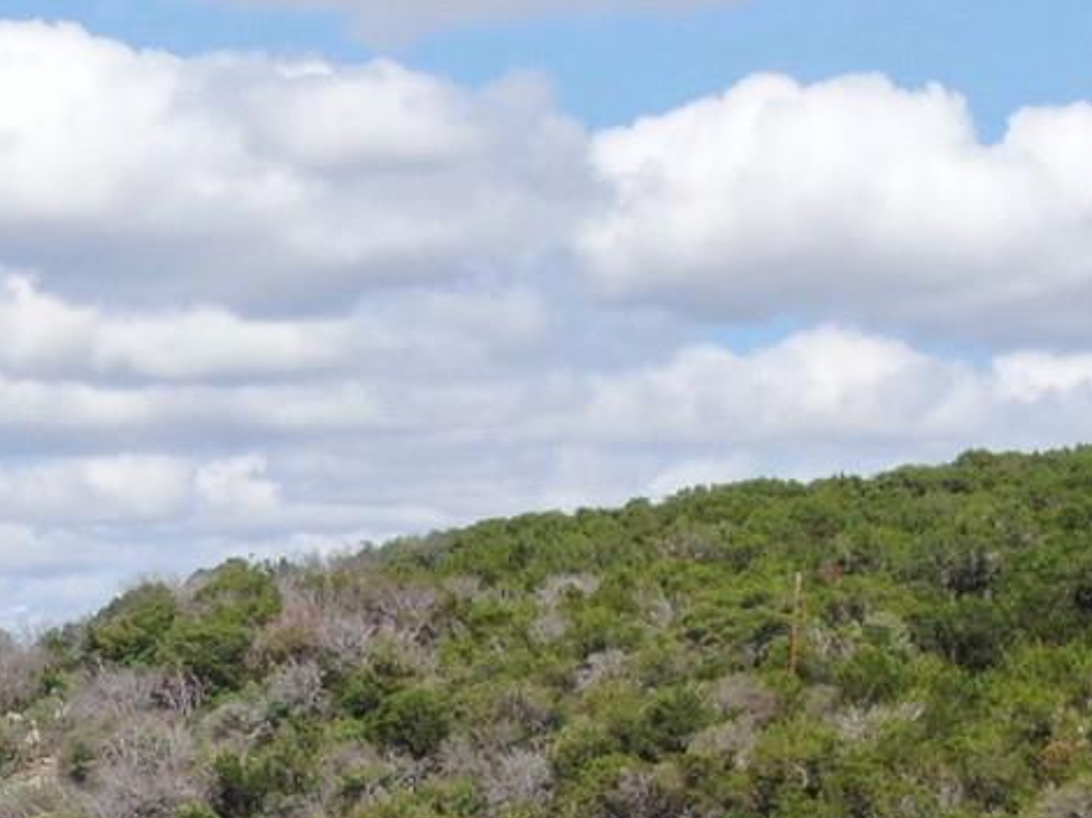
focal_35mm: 157
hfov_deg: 12.4
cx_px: -86
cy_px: 1483
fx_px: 4950
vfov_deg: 9.0
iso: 110
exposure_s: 1/1000
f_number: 3.3
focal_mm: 6.08
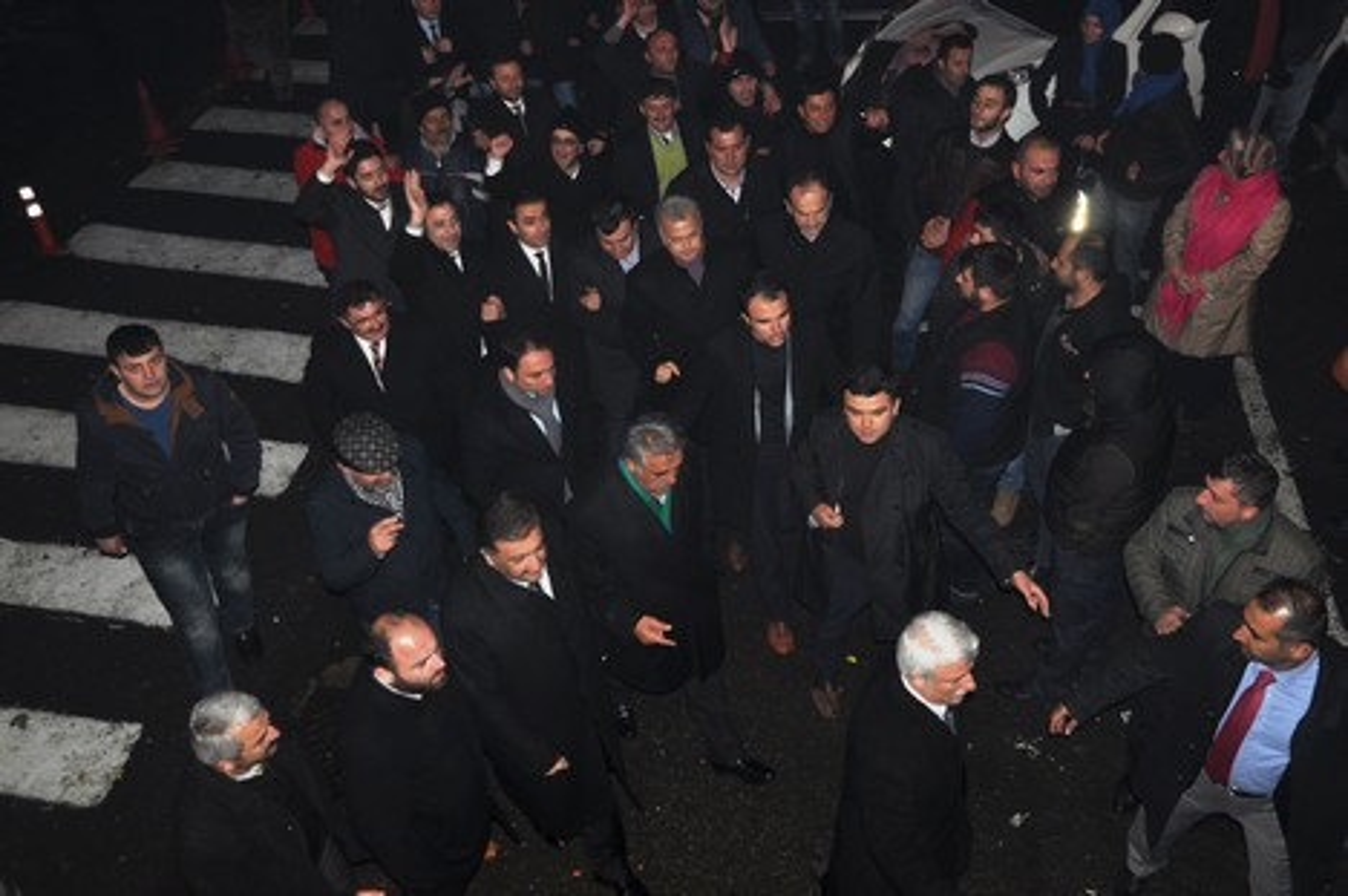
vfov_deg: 39.9
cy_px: 448
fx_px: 1234
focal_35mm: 33
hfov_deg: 57.3
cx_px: 674
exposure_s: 1/60
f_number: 4
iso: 200
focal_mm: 22
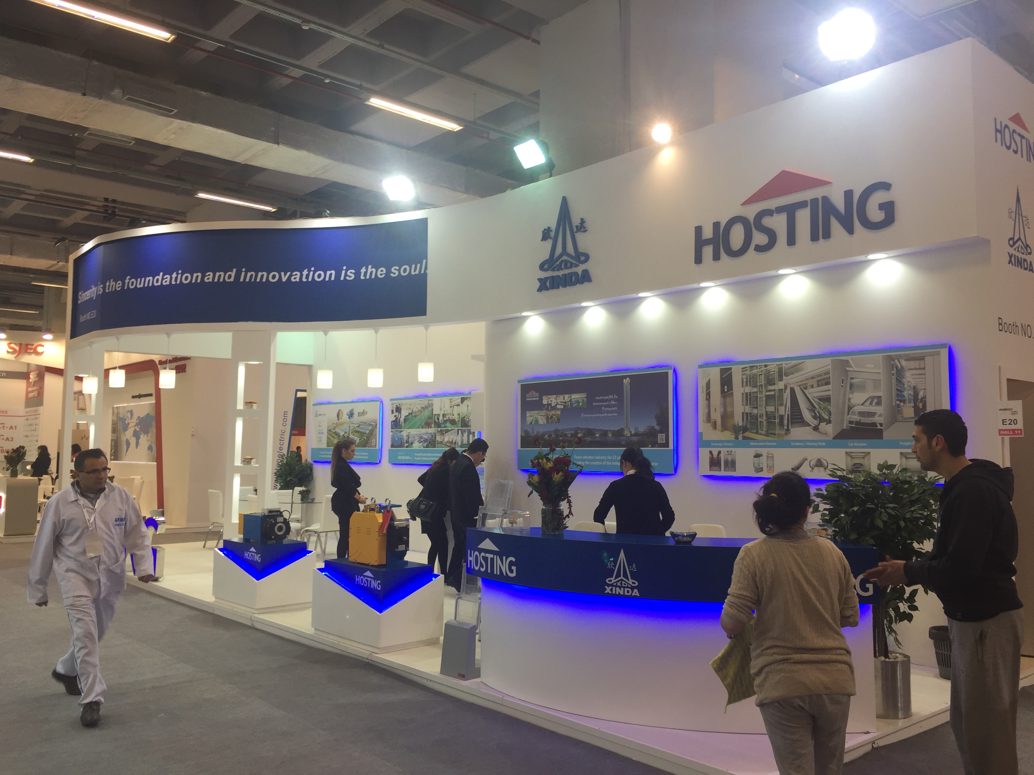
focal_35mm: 29
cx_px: 517
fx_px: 866
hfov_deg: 61.7
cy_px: 388
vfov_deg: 48.2
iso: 32
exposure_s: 1/50
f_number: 2.2
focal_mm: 4.15
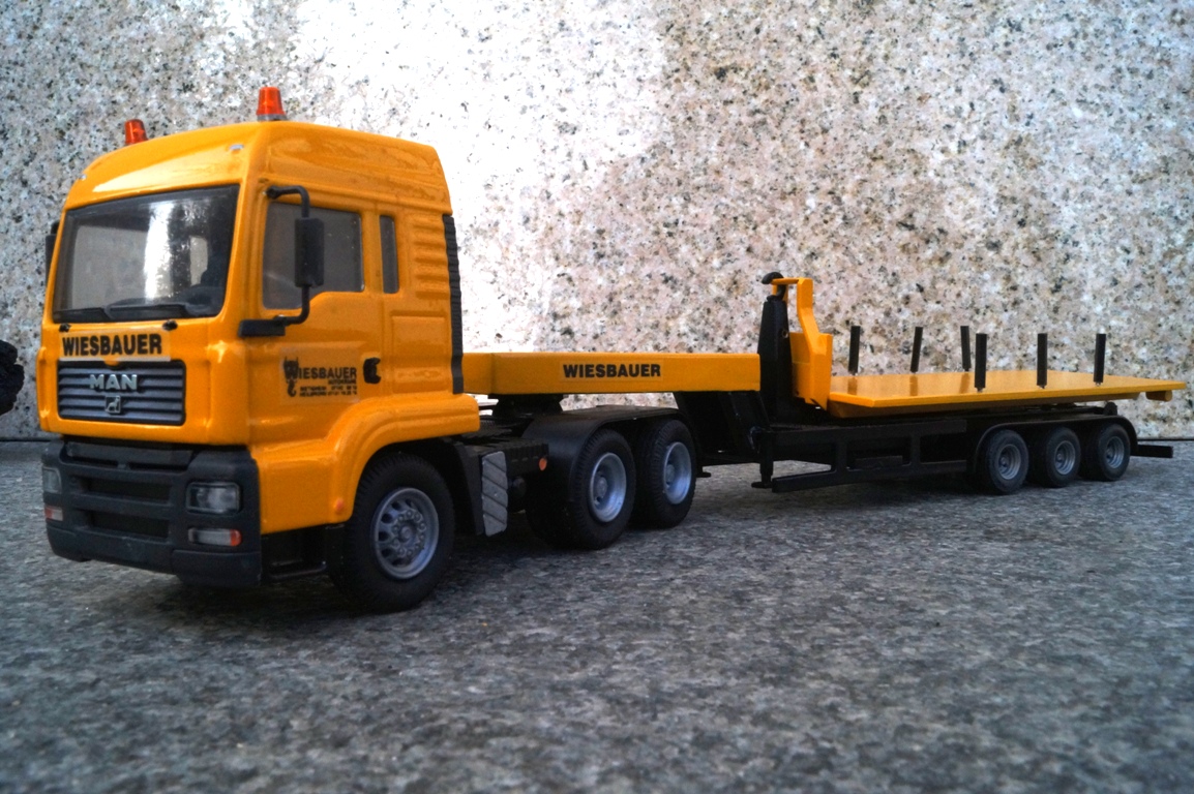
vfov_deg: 43.6
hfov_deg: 62.0
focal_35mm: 30
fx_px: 994
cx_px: 597
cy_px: 397
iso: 800
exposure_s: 1/60
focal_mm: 20
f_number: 22
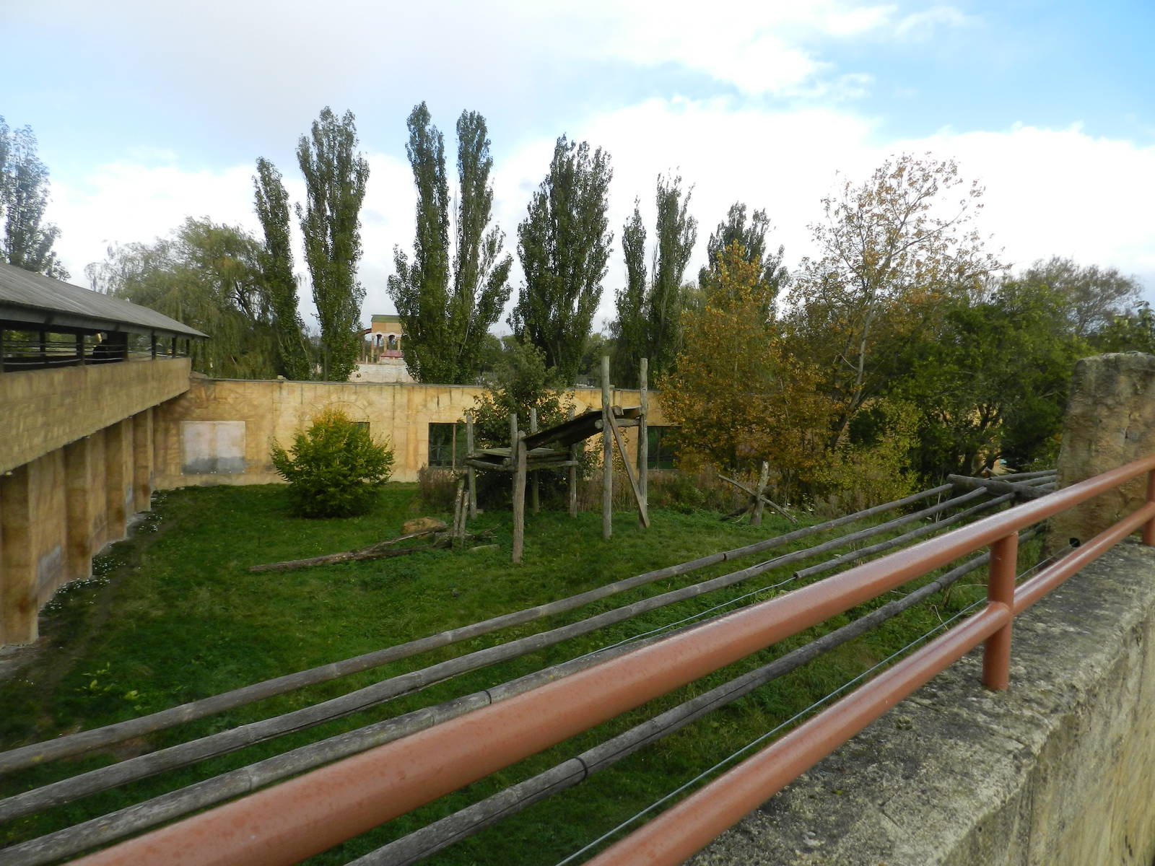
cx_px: 578
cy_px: 433
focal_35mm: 23
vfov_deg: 58.9
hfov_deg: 73.9
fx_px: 767
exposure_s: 1/640
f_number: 3.4
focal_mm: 4
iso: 160
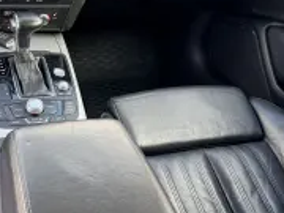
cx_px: 38
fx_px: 394
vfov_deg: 29.7
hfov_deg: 37.5
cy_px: 50
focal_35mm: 48
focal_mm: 6.76
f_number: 1.78
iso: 125
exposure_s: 1/238
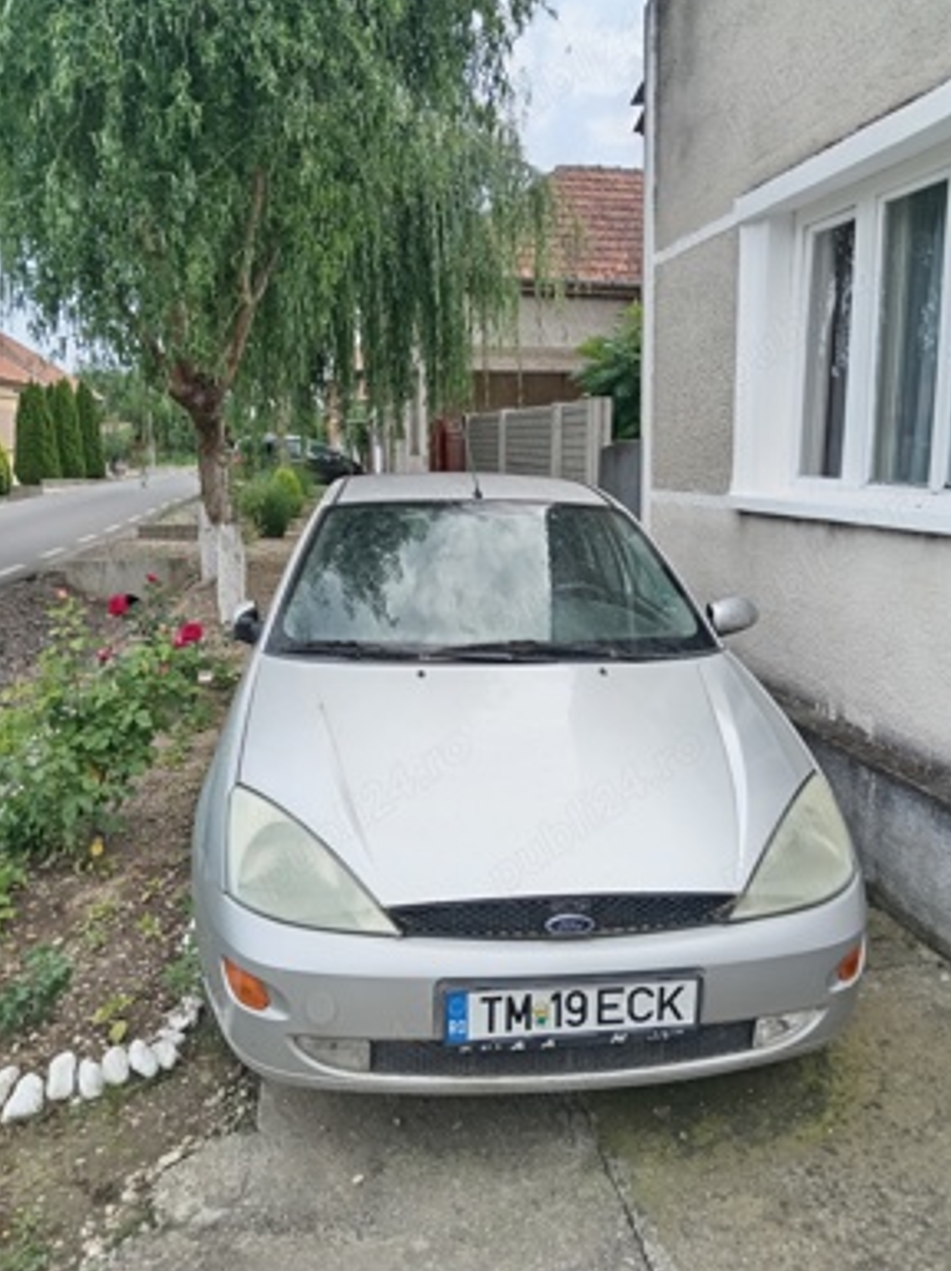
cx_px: 479
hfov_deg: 53.0
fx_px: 954
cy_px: 614
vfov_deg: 67.3
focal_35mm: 26
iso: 100
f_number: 1.8
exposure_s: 1/317
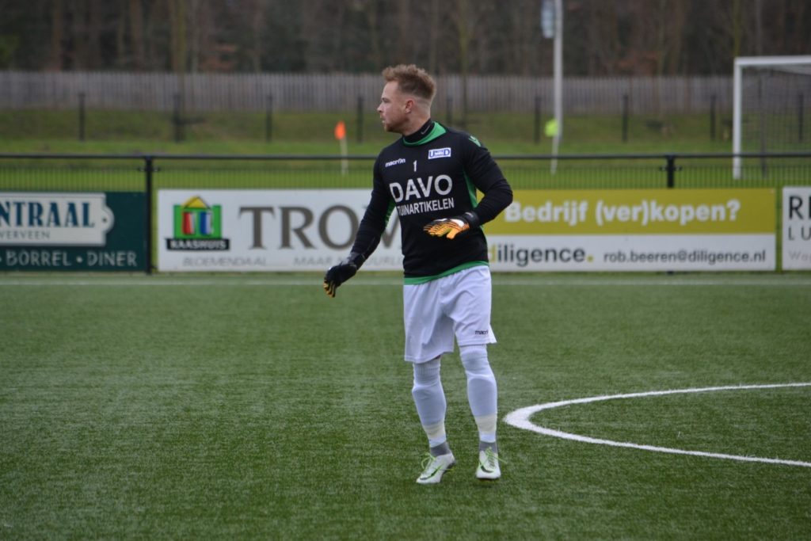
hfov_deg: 6.9
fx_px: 6759
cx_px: 406
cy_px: 270
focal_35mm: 300
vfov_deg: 4.6
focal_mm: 200
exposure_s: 1/500
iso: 400
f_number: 5
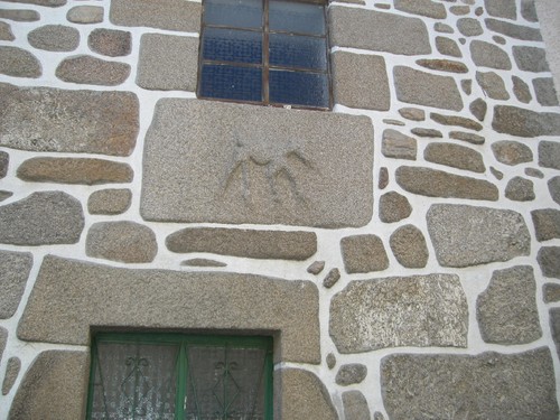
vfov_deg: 37.7
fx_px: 615
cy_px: 210
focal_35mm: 38
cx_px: 280
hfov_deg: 49.0
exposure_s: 1/250
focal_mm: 6.2
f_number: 2.7
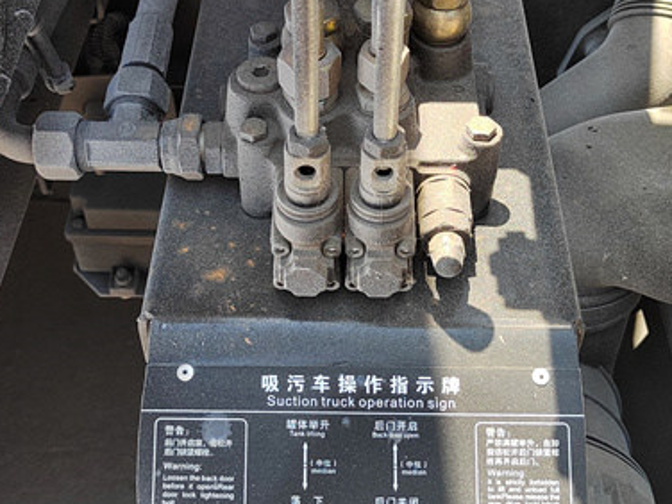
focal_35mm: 49
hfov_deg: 38.9
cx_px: 331
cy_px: 231
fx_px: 951
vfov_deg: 29.7
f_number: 1.9
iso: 416
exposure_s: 1/642
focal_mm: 5.52
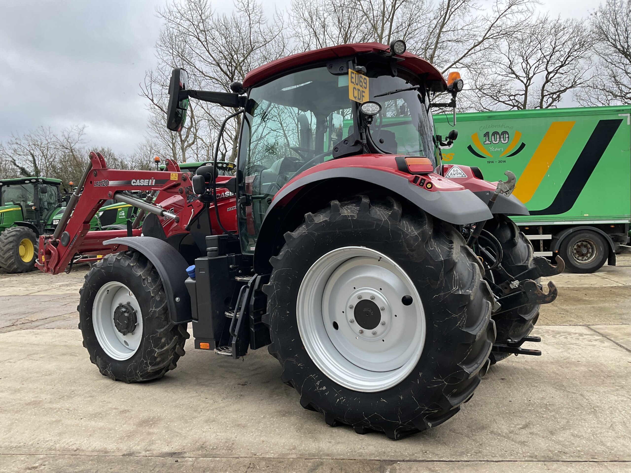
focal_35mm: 29
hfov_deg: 61.7
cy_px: 236
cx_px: 316
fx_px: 529
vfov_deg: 48.2
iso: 16
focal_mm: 3
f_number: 1.8
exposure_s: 1/620
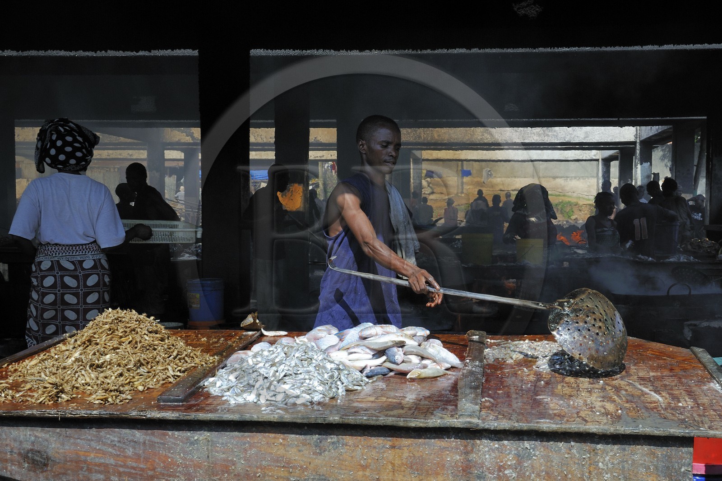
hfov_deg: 46.4
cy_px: 240
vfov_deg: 31.9
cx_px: 361
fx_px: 842
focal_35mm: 42
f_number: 18
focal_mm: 42
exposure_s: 1/160
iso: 400
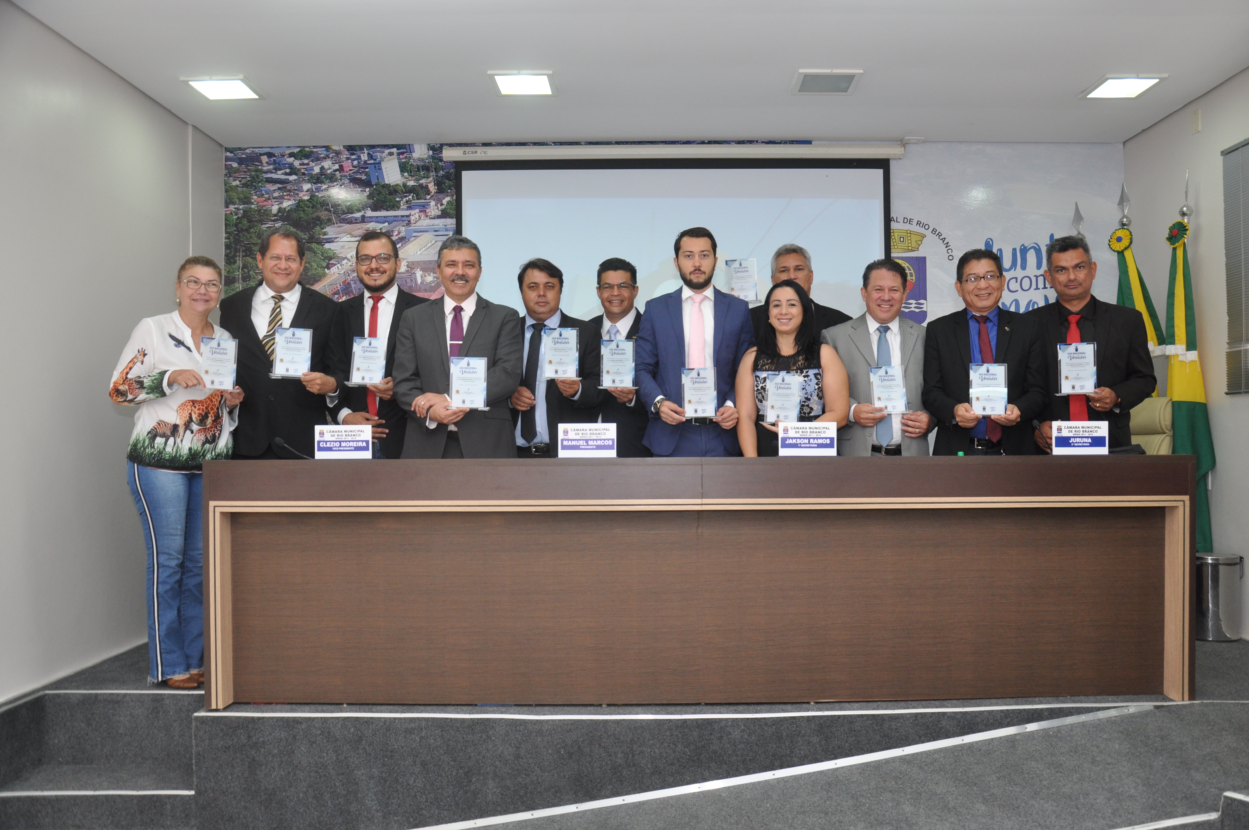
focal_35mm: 27
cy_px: 415
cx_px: 624
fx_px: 936
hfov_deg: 67.4
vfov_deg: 47.8
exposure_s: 1/125
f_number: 4
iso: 640
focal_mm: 18
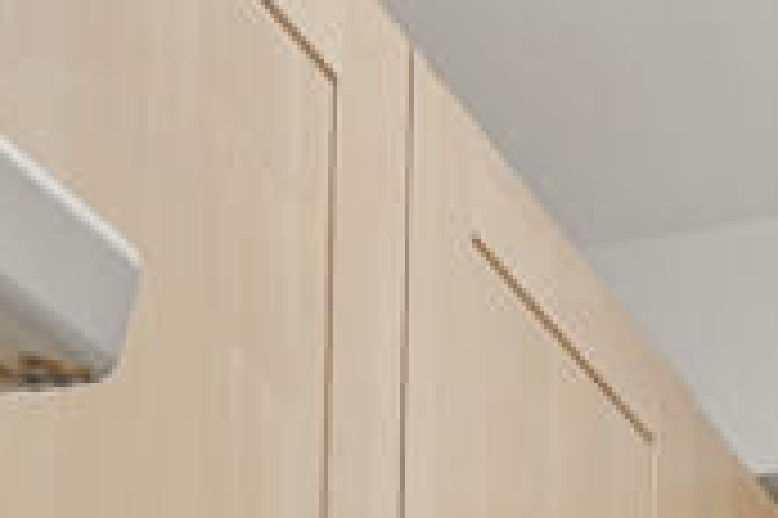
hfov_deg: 22.4
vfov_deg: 12.1
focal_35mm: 83
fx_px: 1792
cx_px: 953
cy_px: 1340
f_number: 16
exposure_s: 1/2
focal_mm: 14
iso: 200
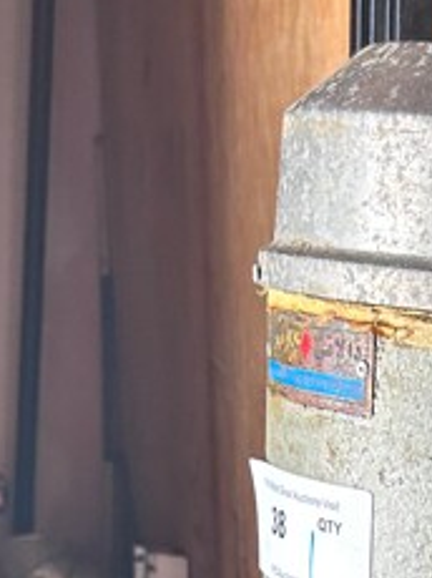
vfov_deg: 19.8
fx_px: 1417
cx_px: 497
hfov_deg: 16.7
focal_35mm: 85
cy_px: 878
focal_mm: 6.86
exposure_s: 1/60
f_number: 1.78
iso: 250
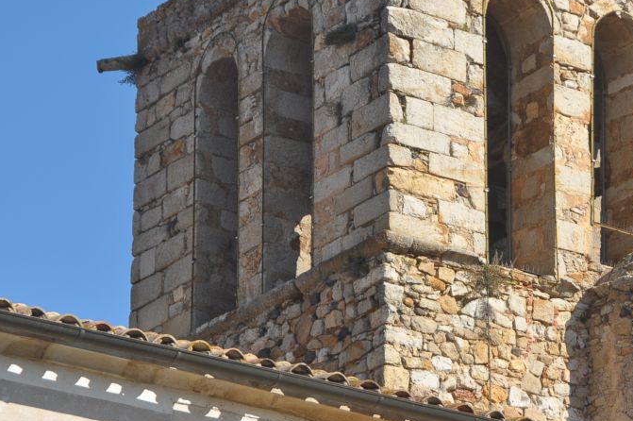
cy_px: 186
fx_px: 3619
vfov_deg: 6.7
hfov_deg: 10.0
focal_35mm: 206
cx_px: 421
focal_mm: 90
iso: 200
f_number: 6.3
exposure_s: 1/640
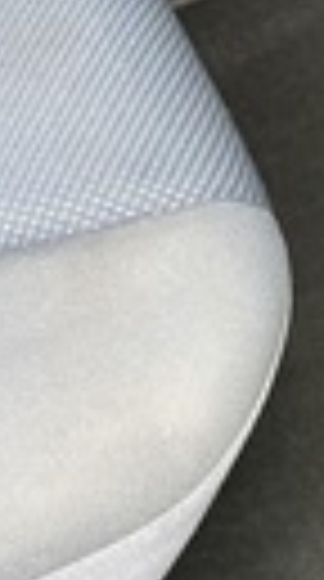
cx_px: -22
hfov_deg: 9.8
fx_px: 1874
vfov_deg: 14.2
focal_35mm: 122
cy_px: -643
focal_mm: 6.86
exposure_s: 1/157
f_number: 1.78
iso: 64
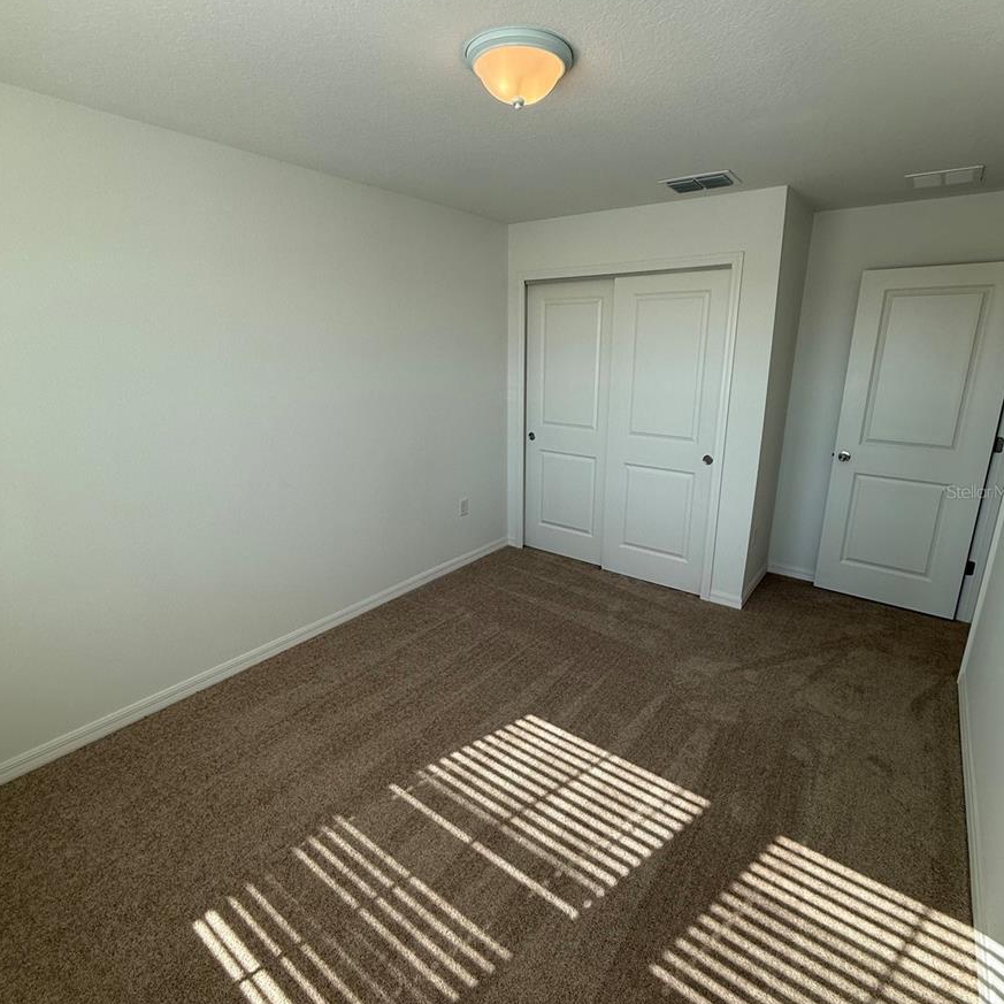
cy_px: 491
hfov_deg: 84.0
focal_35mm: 17
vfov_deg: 84.0
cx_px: 511
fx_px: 558
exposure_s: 1/267
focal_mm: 2.22
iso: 50
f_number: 2.2
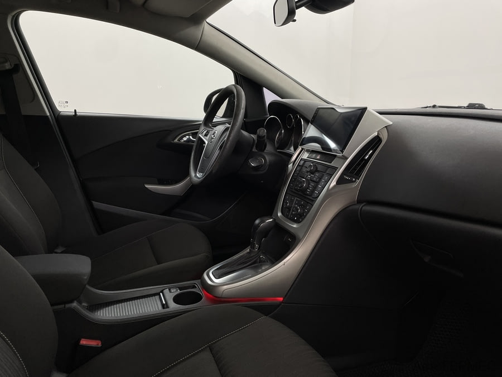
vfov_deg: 53.1
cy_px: 188
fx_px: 377
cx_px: 251
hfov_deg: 67.3
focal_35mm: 26
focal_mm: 4.2
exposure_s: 1/100
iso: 80
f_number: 1.6
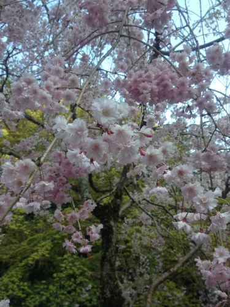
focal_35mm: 35
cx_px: 115
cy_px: 154
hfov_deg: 40.7
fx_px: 310
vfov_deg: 52.6
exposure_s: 1/211
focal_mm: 4.28
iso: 50
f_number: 2.4
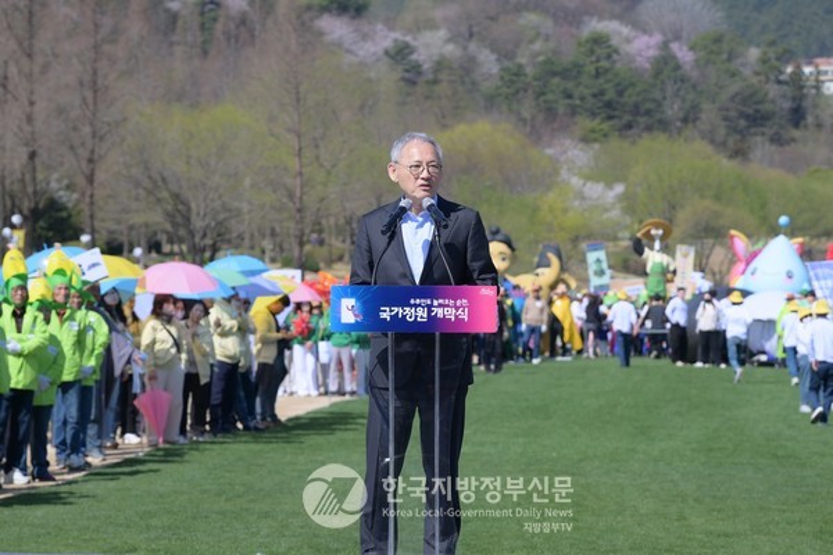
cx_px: 416
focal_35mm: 180
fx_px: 4165
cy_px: 278
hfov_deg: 11.4
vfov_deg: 7.6
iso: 125
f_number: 6.3
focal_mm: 120
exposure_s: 1/640
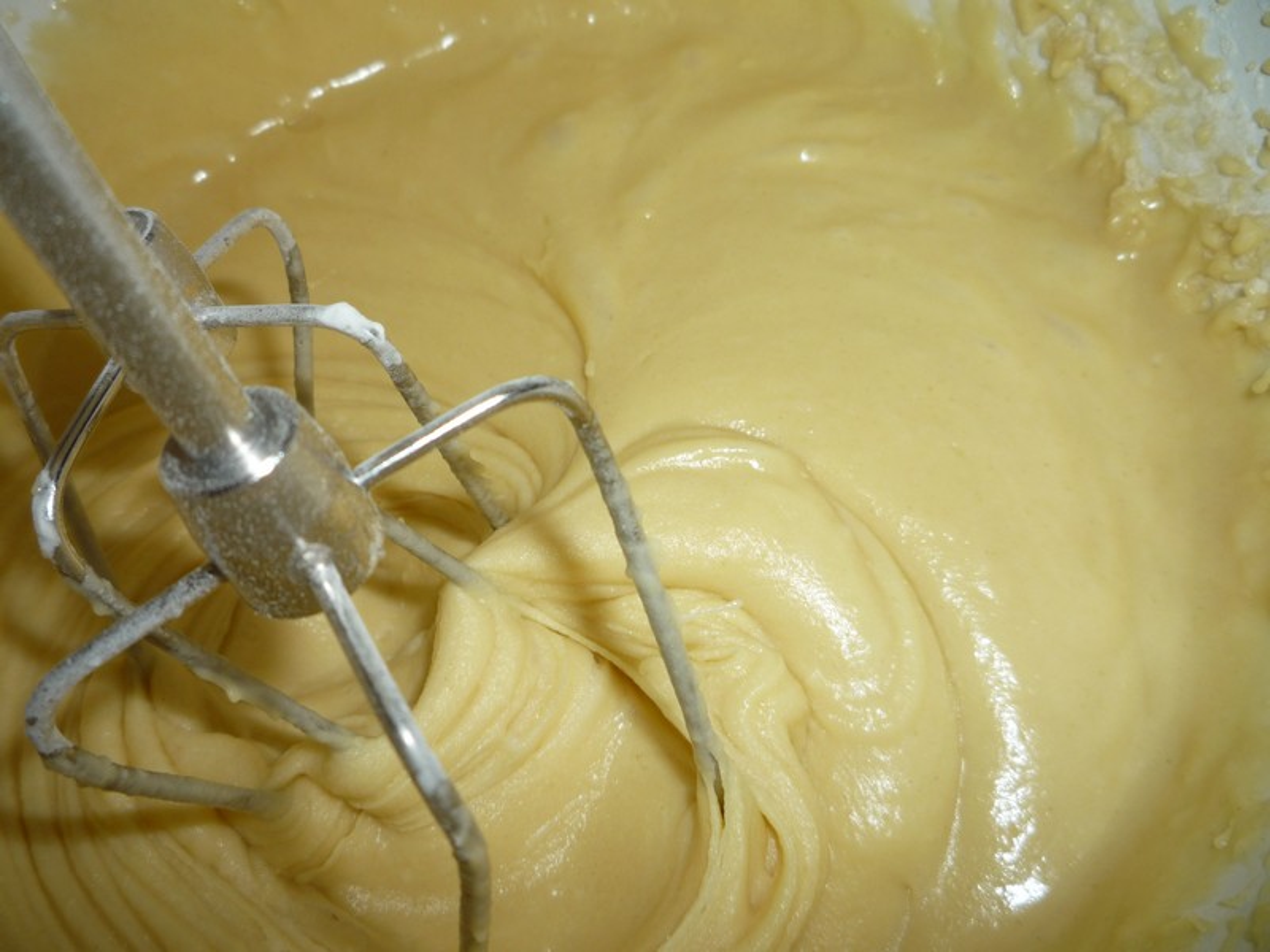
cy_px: 476
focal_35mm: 30
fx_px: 1101
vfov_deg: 46.8
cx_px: 635
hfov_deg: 60.0
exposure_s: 1/30
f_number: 4
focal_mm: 5.2
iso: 100
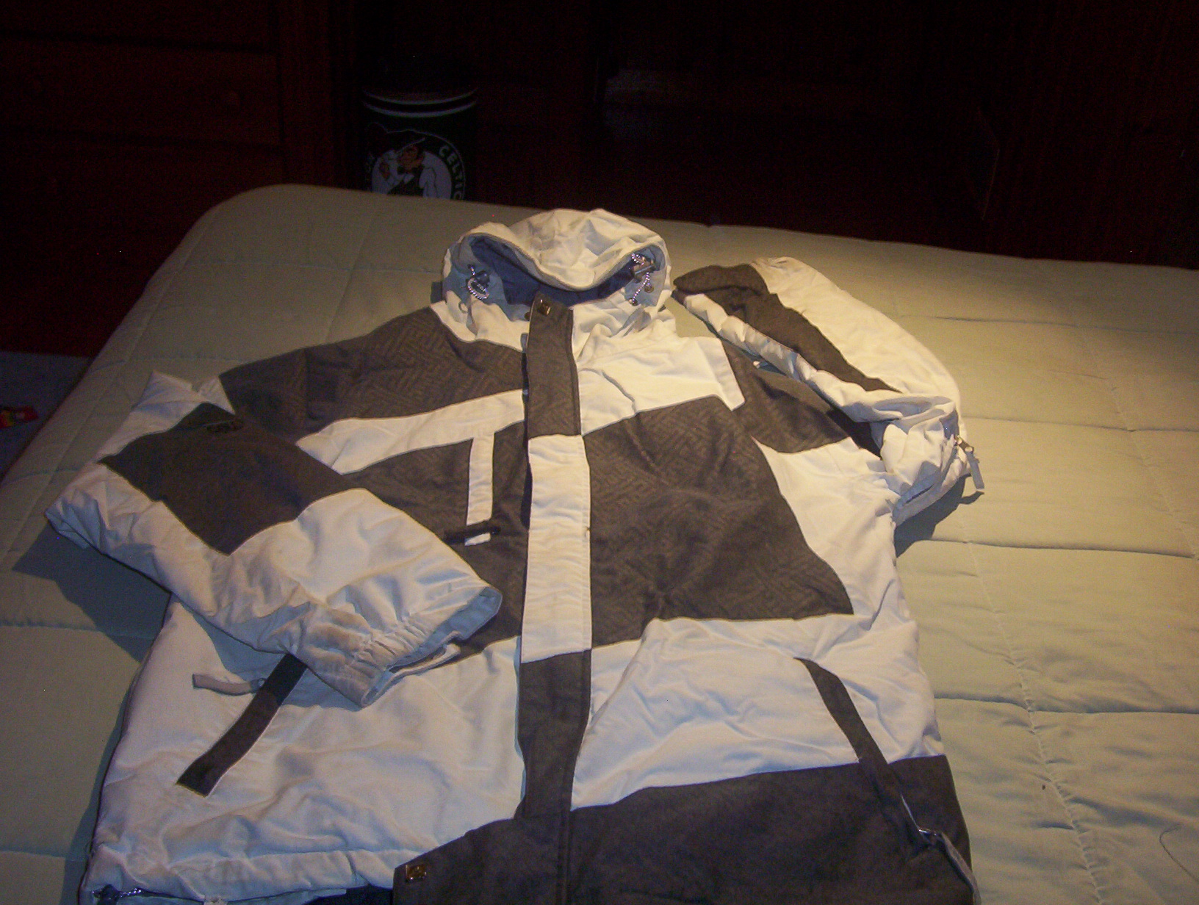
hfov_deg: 51.2
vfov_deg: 39.8
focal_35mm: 36
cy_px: 452
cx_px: 600
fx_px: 1250
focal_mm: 5.54
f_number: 2.76
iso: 140
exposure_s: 1/30
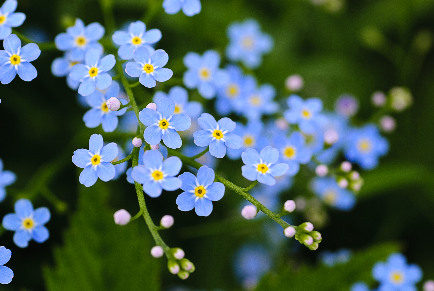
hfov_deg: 15.2
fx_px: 1629
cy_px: 146
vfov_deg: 10.2
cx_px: 217
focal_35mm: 135
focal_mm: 90
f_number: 8
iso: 100
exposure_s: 1/160
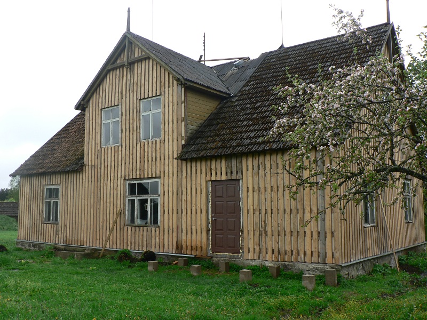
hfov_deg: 52.6
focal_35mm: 35
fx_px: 432
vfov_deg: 40.7
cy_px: 160
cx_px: 214
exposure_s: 1/100
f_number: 4
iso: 64
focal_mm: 6
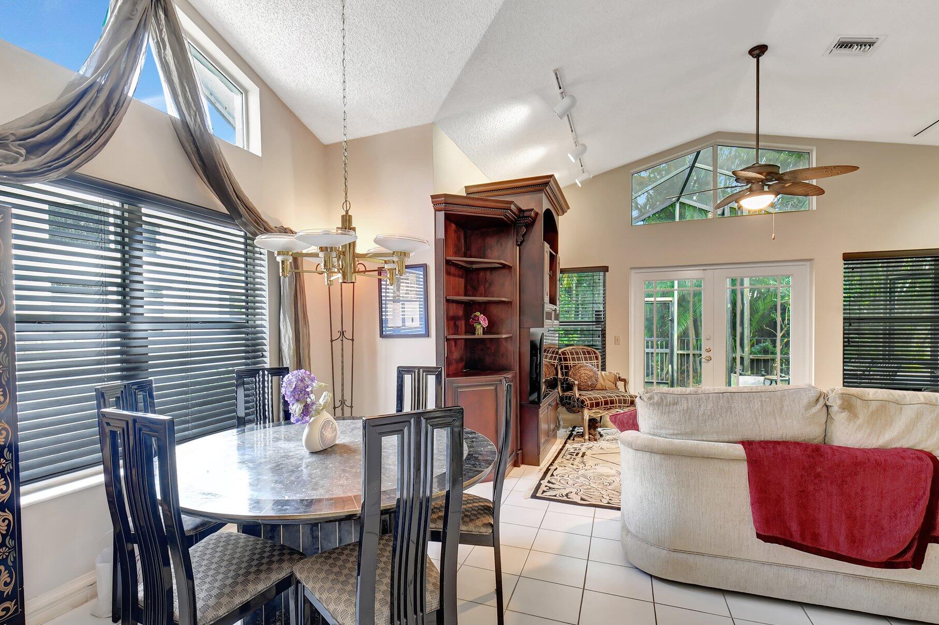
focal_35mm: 17
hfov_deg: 93.1
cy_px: 337
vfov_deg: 70.3
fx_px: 443
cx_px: 431
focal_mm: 10
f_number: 8
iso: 640
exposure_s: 1/2
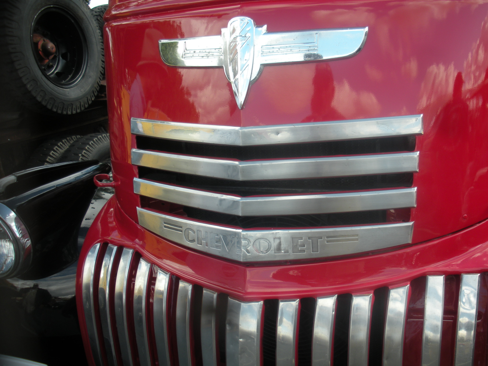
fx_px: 493
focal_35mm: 35
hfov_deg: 52.6
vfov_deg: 40.7
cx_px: 244
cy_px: 183
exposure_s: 1/172
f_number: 3.5
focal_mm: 6.3
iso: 64
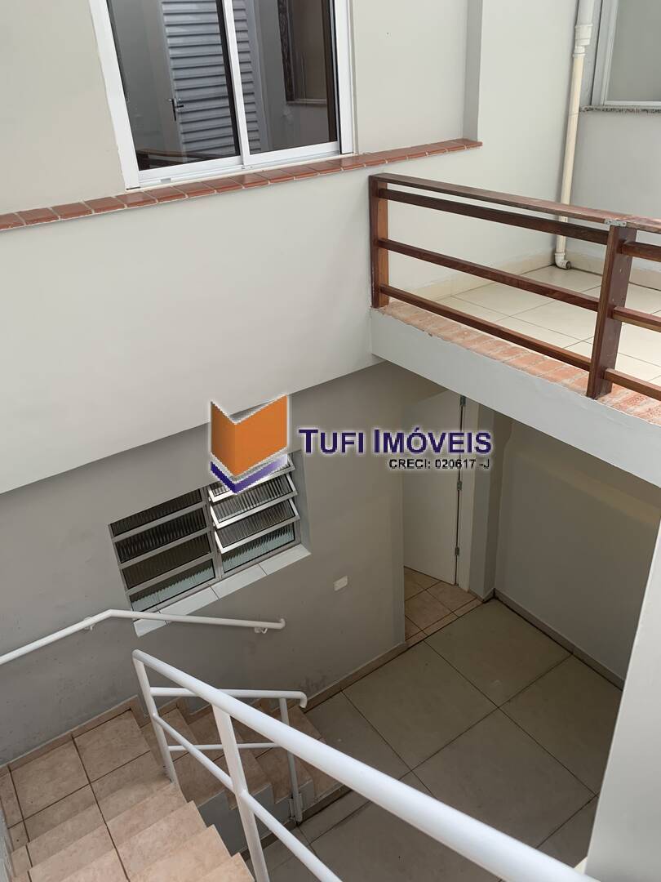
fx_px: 662
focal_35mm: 26
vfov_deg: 67.3
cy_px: 441
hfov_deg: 53.1
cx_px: 330
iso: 80
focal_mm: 4.25
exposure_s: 1/121
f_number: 1.8
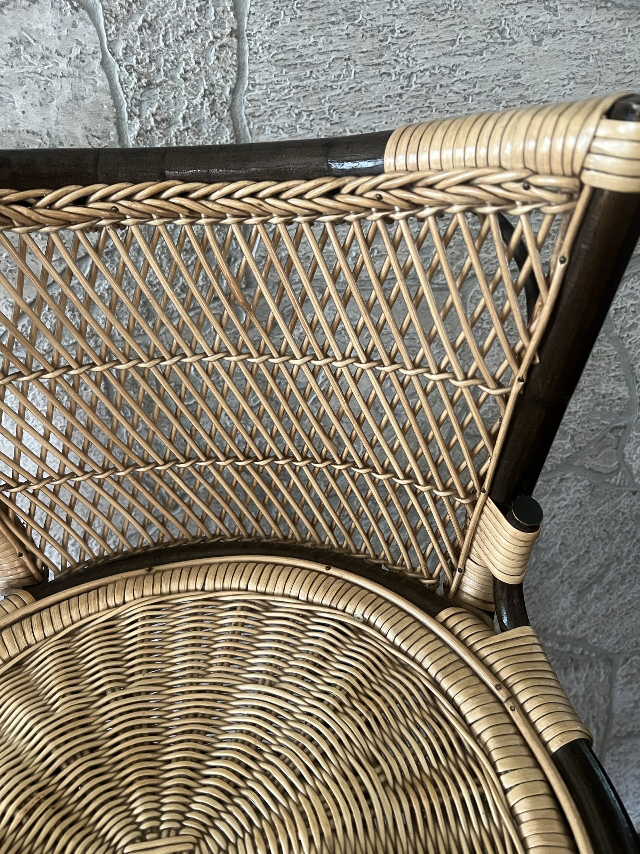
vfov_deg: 67.3
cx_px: 320
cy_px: 427
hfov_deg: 53.1
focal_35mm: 26
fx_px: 641
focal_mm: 5.7
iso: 250
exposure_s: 1/60
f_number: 1.5
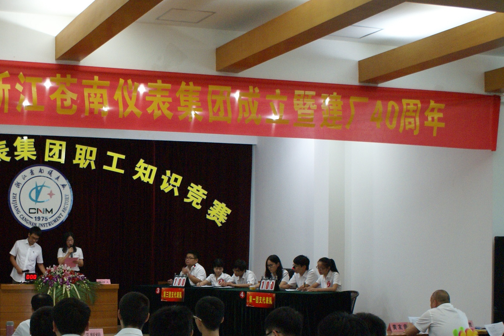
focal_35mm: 66
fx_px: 924
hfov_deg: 29.9
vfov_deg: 20.4
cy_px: 266
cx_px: 116
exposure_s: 1/20
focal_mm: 26
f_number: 4.5
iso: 800
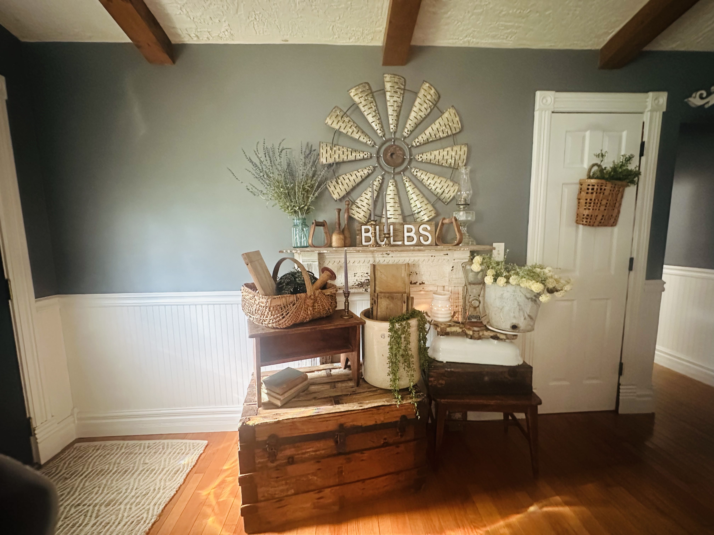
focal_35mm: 14
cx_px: 357
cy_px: 268
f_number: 2.2
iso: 1250
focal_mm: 2.22
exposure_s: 1/40
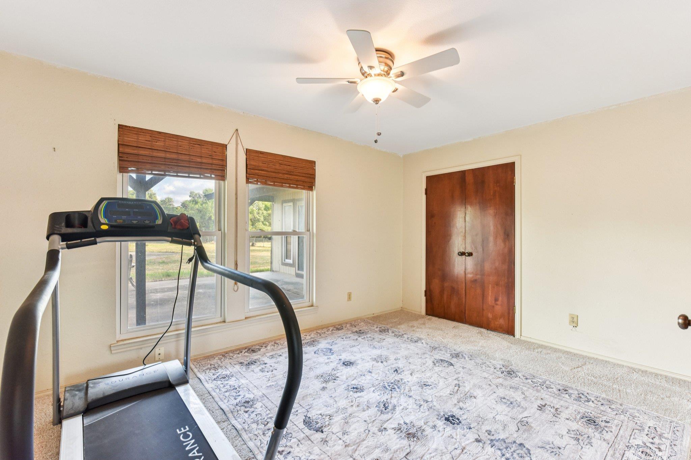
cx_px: 346
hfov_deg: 96.7
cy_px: 230
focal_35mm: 16
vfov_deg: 73.7
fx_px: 307
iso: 320
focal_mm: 16
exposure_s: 1/15
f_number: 8
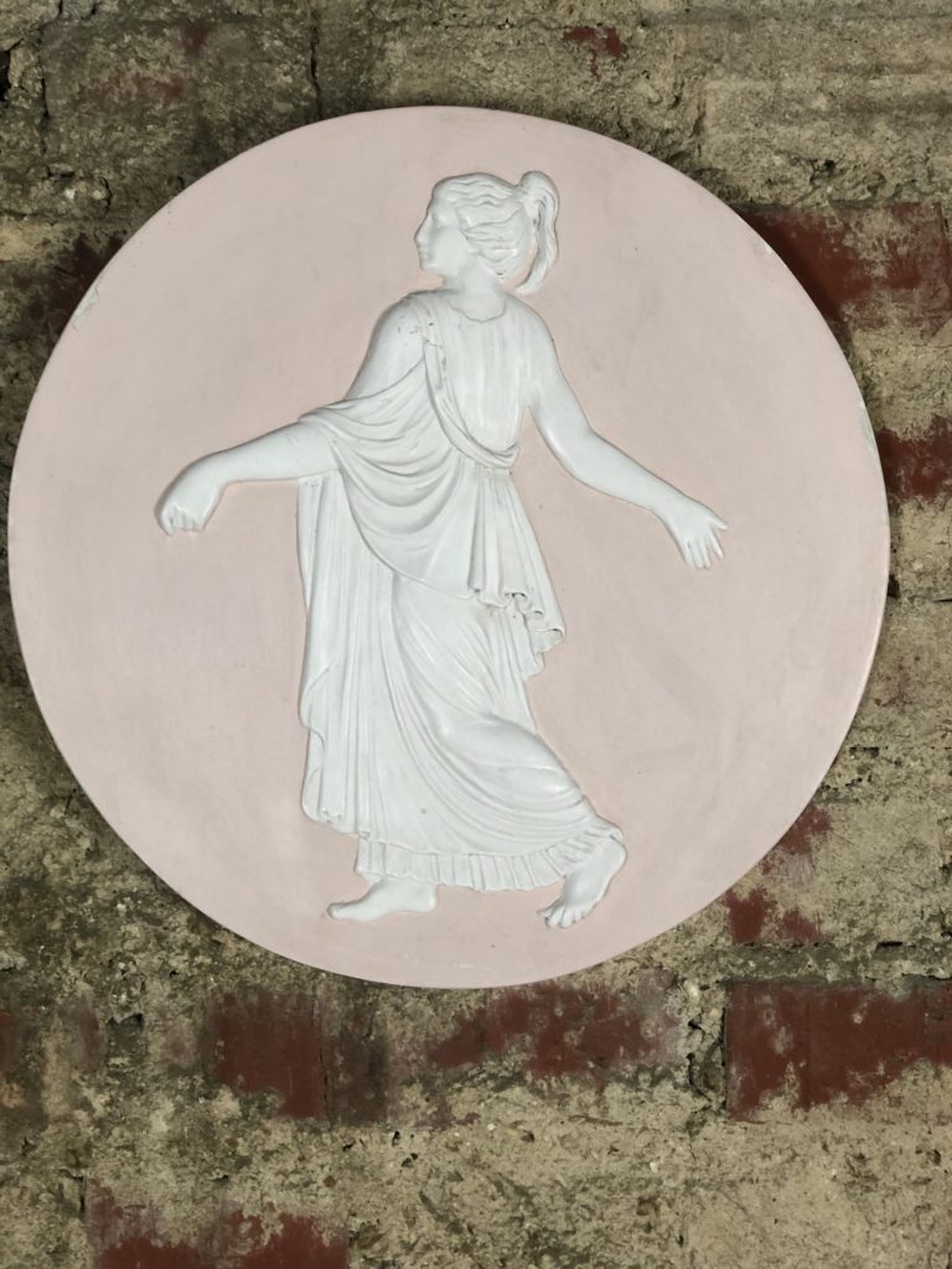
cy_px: 634
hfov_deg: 28.0
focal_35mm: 52
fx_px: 1907
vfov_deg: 36.8
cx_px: 476
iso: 64
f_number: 2.4
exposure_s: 1/50
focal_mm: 6
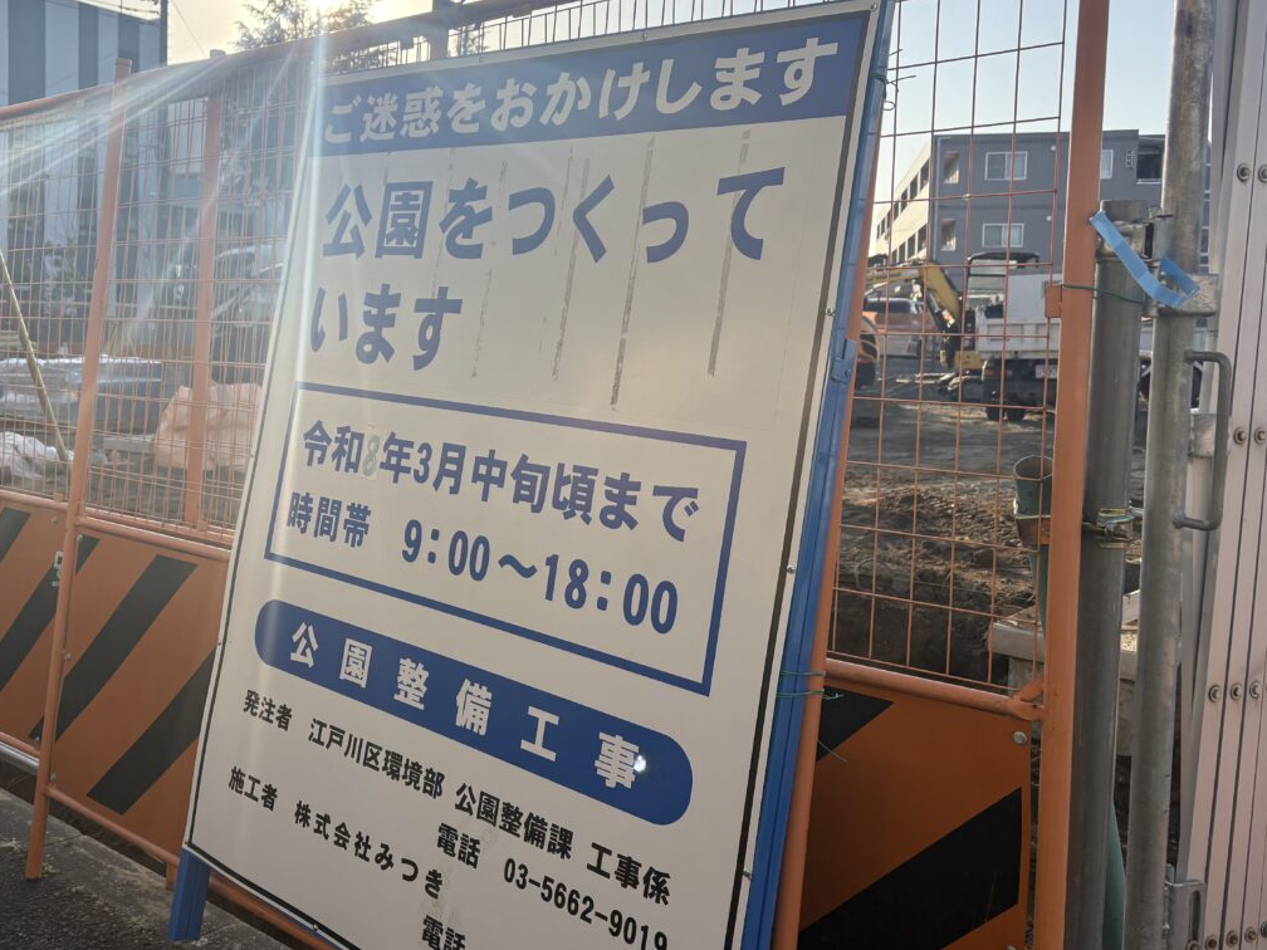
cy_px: 379
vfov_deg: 42.7
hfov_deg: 54.8
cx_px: 489
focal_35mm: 33
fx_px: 1208
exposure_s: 1/2364
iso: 50
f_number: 1.6
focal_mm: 5.96
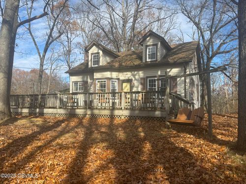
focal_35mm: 26
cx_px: 123
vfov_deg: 53.1
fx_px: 185
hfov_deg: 67.3
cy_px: 92
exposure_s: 1/2288
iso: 50
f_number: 1.6
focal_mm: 5.96
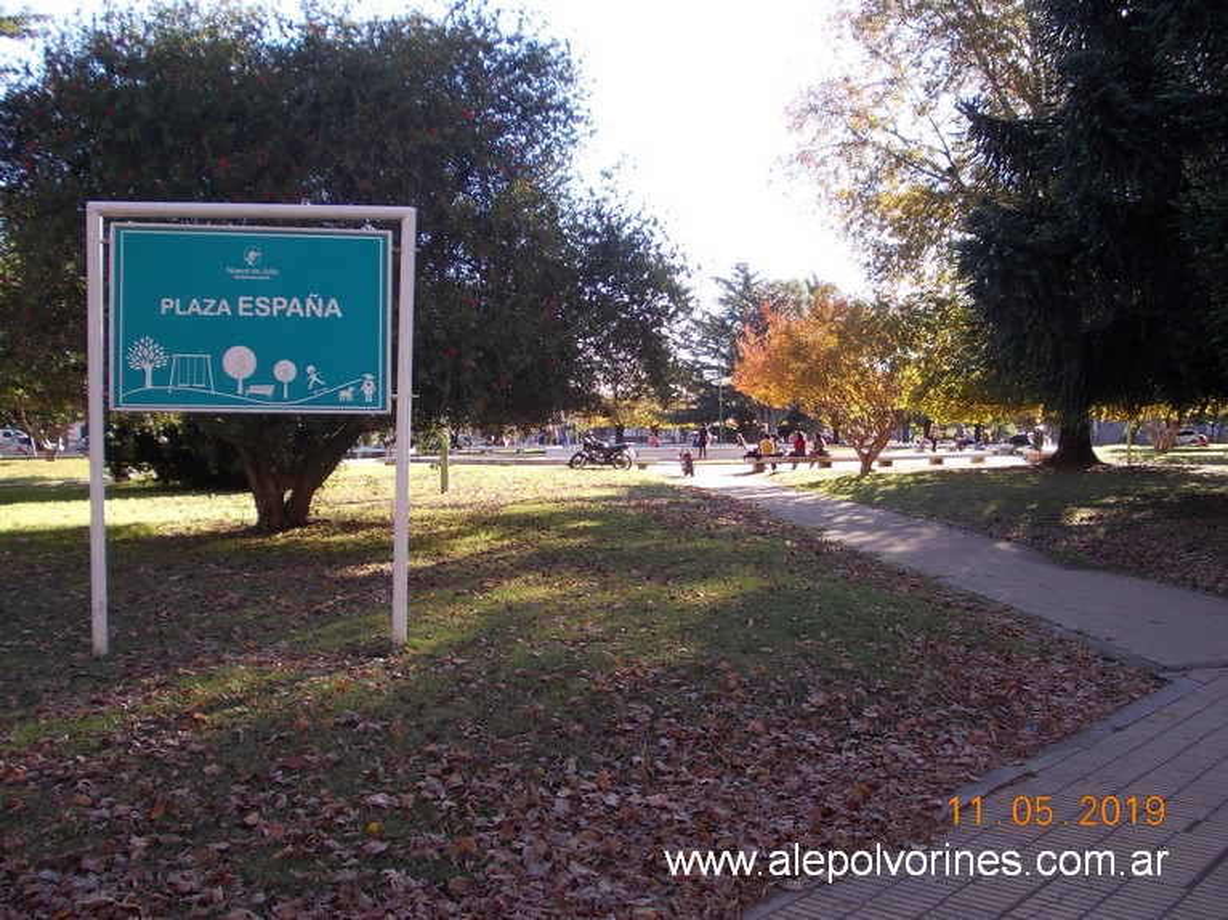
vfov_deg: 37.7
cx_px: 614
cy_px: 460
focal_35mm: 38
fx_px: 1348
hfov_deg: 49.0
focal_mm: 5.3
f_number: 3.1
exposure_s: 1/200
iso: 80
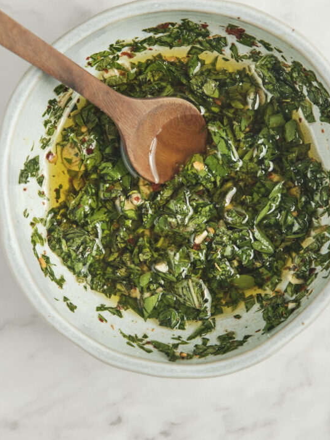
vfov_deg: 13.6
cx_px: 190
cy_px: 194
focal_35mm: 145
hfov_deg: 10.2
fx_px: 1843
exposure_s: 1/250
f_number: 8
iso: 160
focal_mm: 70
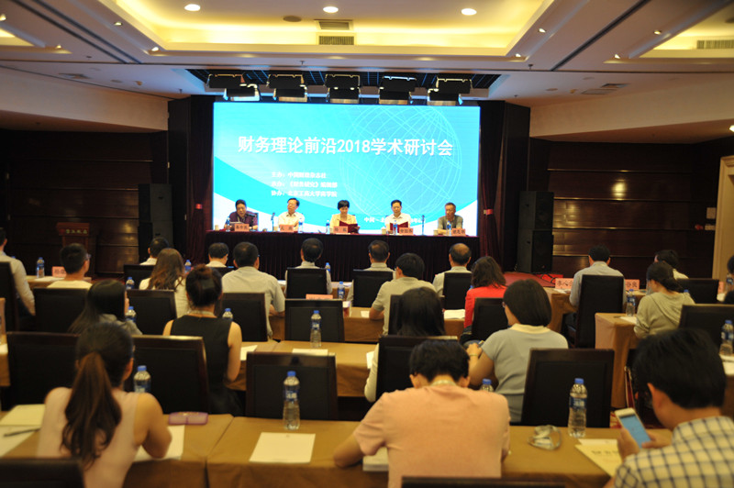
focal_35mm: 32
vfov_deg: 41.0
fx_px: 652
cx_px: 367
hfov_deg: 58.8
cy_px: 244
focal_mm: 32
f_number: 4.5
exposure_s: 1/80
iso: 1250
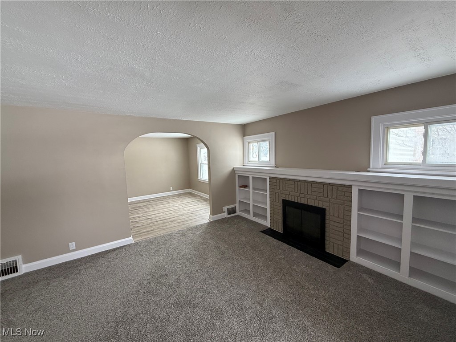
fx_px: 184
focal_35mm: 14
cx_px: 228
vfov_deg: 85.7
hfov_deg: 102.1
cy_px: 171
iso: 100
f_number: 2.2
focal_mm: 2.22
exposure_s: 1/99
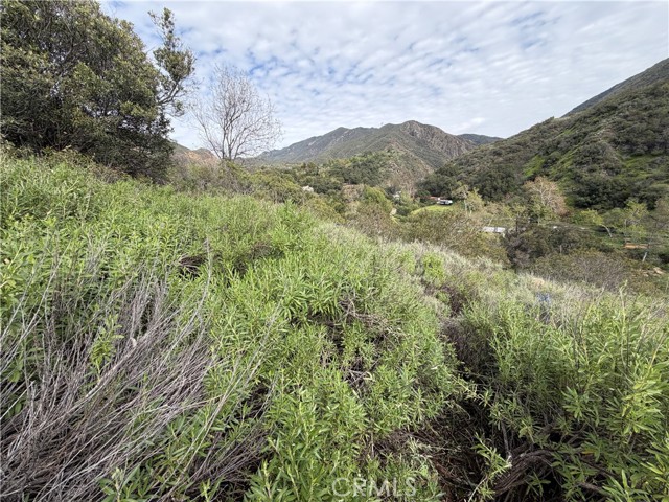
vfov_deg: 85.7
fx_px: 271
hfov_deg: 102.1
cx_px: 334
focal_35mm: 14
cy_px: 251
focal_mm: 2.22
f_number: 2.2
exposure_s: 1/770
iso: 32
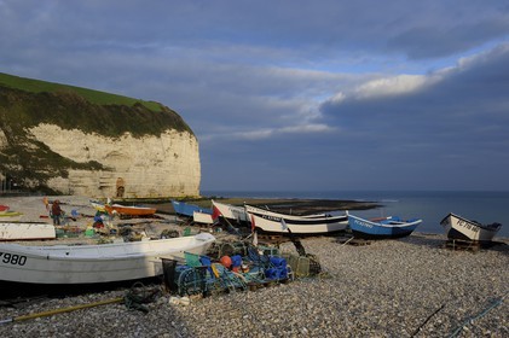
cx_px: 254
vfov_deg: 41.1
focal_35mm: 32
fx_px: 452
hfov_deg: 58.8
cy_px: 169
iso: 400
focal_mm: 32
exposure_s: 1/160
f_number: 14
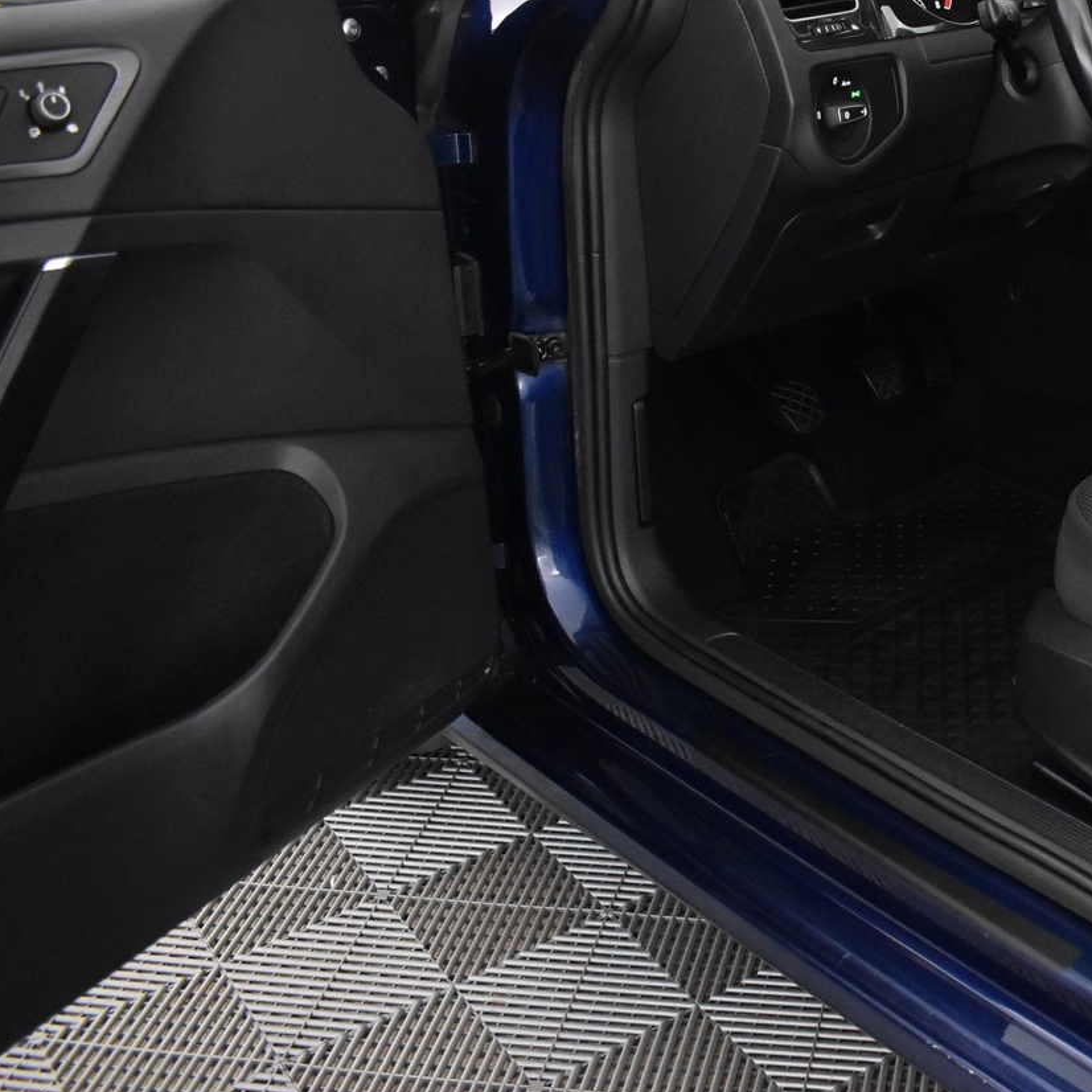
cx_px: 1045
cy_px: 415
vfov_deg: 37.3
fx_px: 1606
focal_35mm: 45
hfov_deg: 34.7
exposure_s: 1/60
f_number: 4
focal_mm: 18
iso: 3200
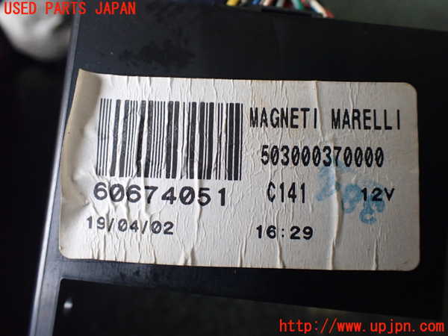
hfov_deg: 60.0
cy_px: 168
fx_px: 388
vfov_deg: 46.8
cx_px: 224
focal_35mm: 30
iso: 500
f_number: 2.3
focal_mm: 5.4
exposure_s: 1/125
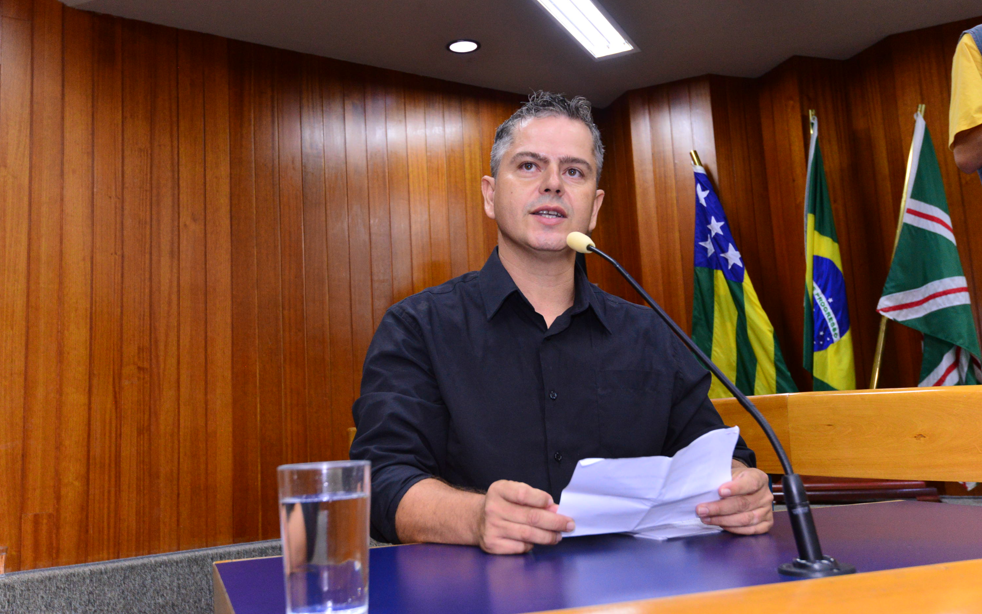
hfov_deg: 54.0
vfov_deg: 35.3
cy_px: 286
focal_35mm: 36
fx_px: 963
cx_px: 494
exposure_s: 1/60
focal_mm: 35
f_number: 7.1
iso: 2500
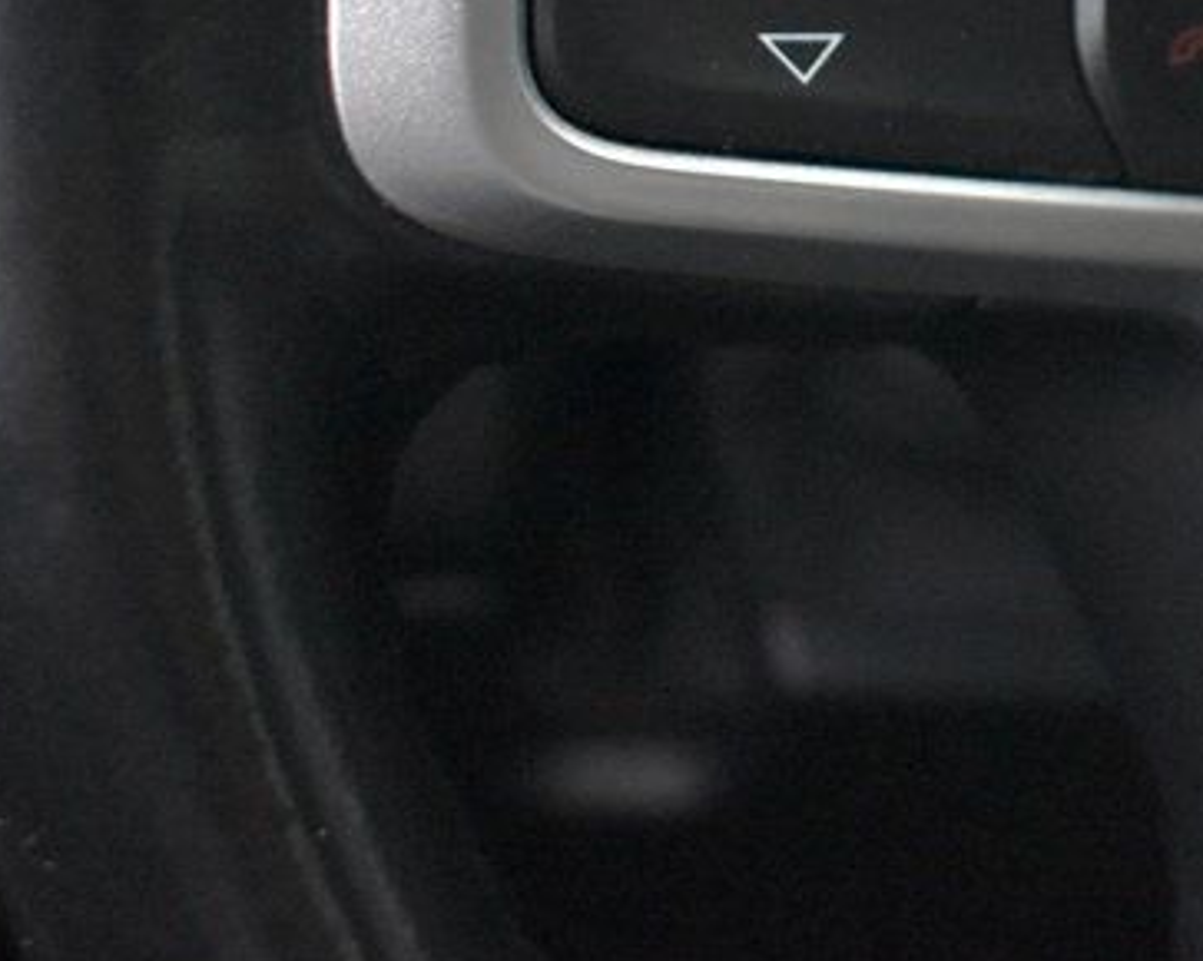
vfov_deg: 16.4
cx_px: 1491
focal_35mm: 91
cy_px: -45
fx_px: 3250
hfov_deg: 19.6
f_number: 3.8
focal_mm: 23
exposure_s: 1/125
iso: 4500
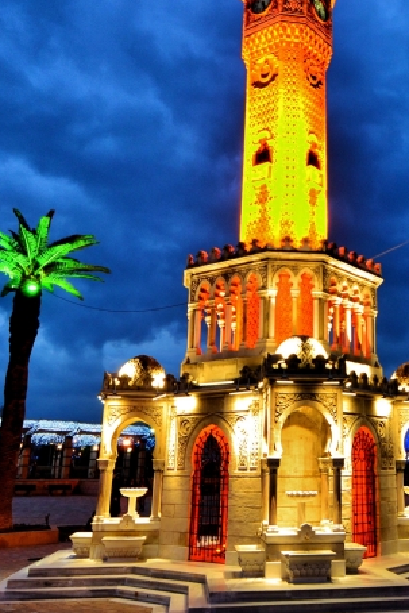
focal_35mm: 37
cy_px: 207
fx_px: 632
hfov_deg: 34.6
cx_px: 333
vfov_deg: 50.8
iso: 320
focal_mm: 11
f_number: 2.8
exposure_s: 1/20
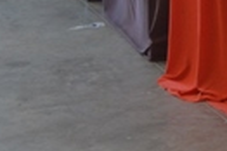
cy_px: -285
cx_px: 795
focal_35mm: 211
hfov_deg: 7.7
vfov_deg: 6.1
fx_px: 1329
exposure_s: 1/100
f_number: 5
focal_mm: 18
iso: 400
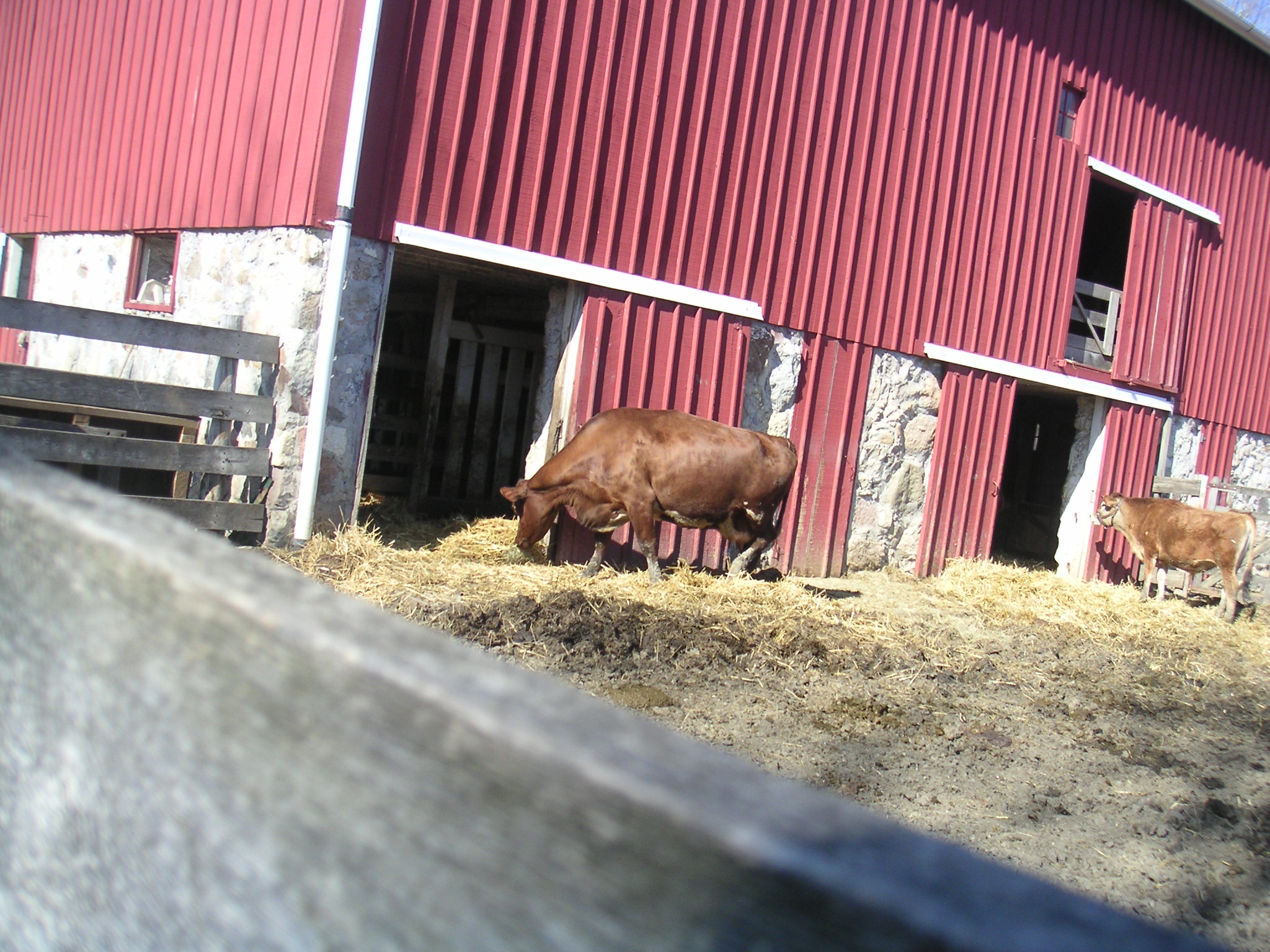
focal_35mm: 38
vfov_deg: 37.7
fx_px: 1394
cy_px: 476
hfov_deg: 49.0
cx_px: 635
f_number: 2.8
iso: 50
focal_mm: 6
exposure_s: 1/350
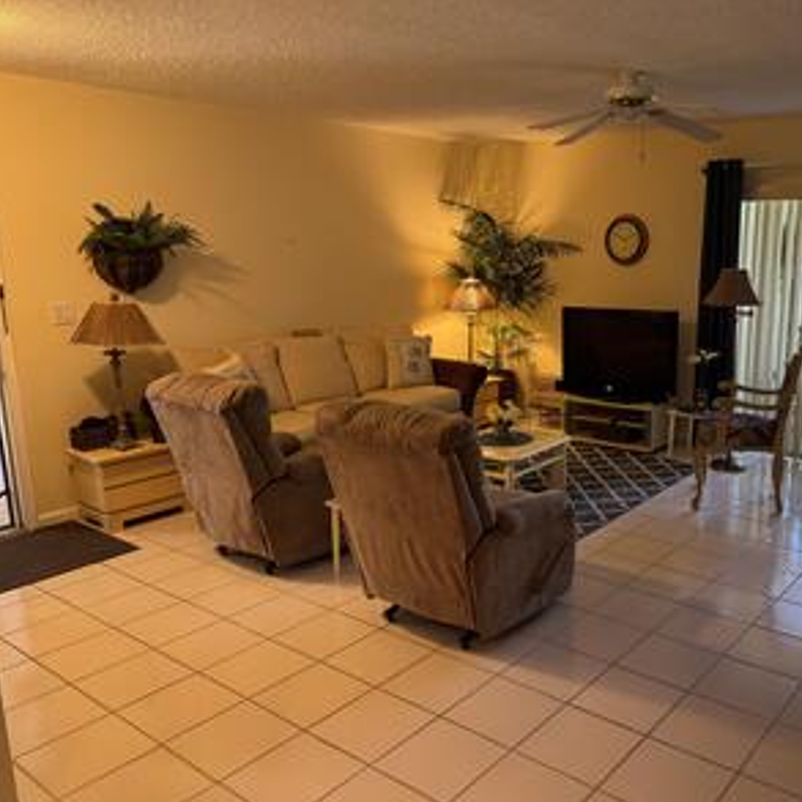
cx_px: 542
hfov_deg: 54.4
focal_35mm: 29
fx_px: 760
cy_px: 405
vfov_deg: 55.6
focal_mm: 6.76
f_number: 1.78
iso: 320
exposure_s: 1/60
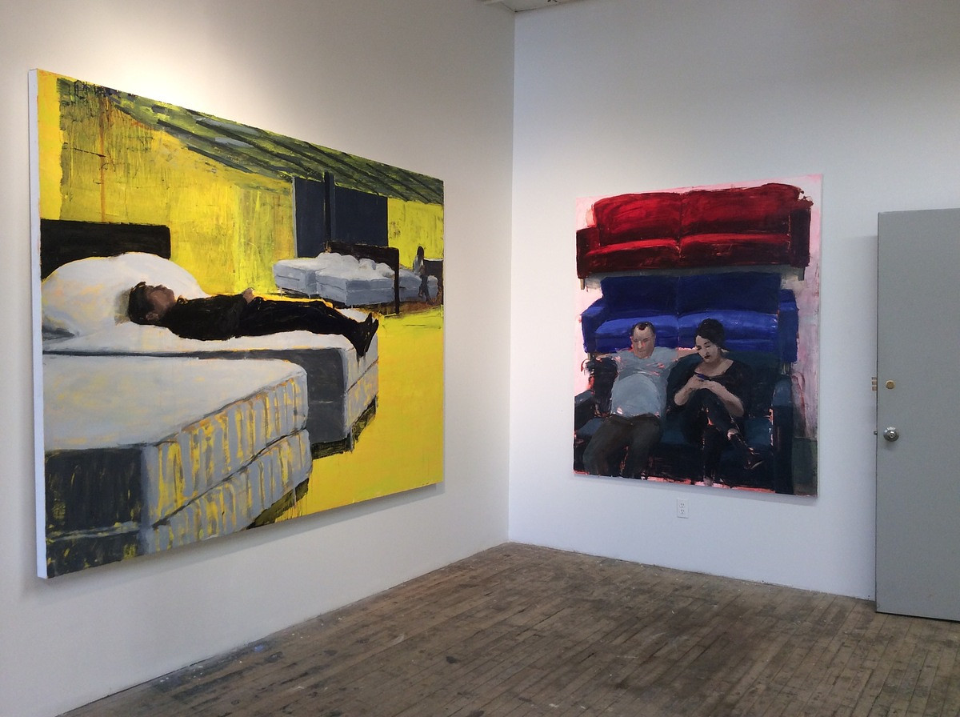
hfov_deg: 55.4
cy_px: 358
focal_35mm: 33
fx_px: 914
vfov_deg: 42.8
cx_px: 480
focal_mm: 3.3
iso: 40
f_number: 2.4
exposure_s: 1/24
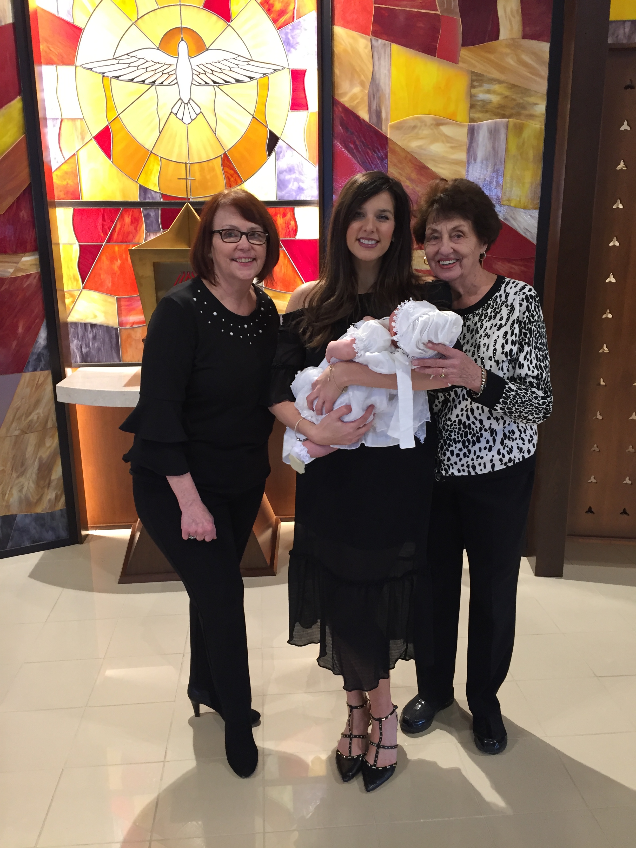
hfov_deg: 48.2
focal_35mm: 29
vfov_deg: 61.7
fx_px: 710
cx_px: 318
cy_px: 424
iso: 100
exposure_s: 1/30
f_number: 2.2
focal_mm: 4.15
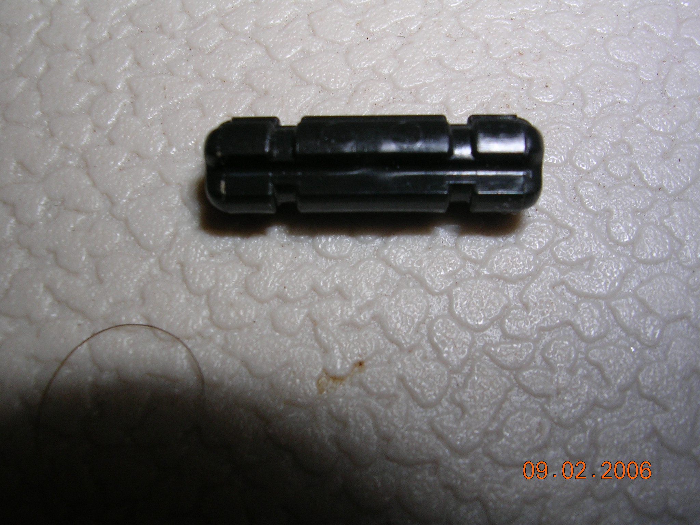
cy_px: 262
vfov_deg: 37.7
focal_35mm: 38
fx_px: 768
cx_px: 350
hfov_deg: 49.0
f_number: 5.6
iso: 50
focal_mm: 5.8
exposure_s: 1/60.1
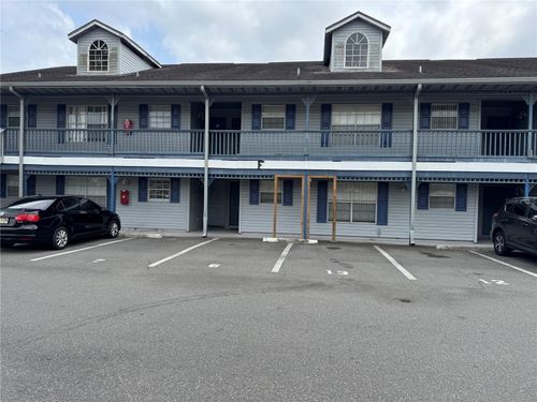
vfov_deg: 56.8
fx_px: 372
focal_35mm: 24
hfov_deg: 71.6
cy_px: 201
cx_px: 268
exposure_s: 1/1678
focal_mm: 6.76
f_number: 1.78
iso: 80
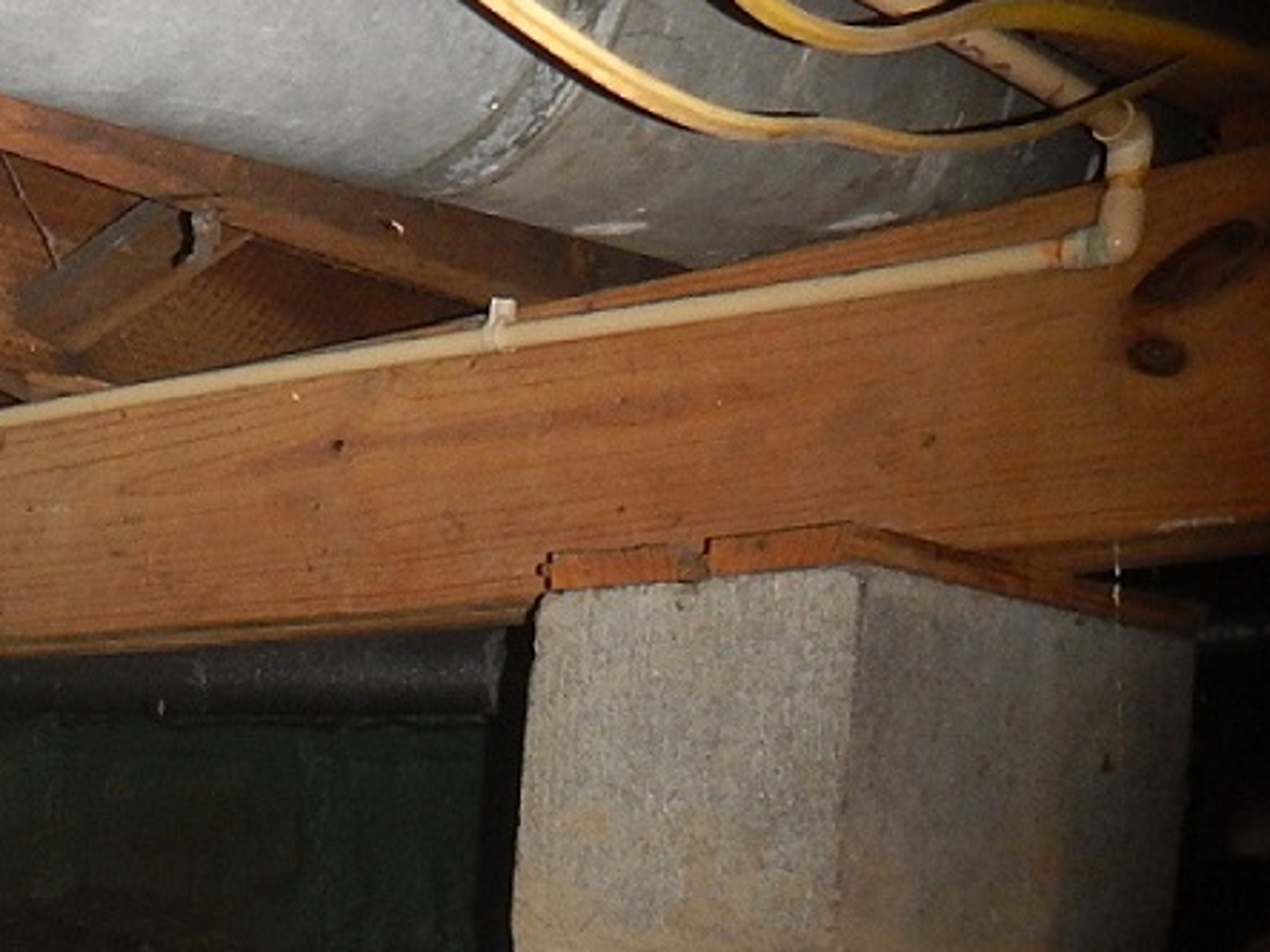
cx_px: -51
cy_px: 998
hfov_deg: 28.5
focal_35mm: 63
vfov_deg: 22.2
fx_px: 2311
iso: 400
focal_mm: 5
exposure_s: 1/30
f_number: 3.9
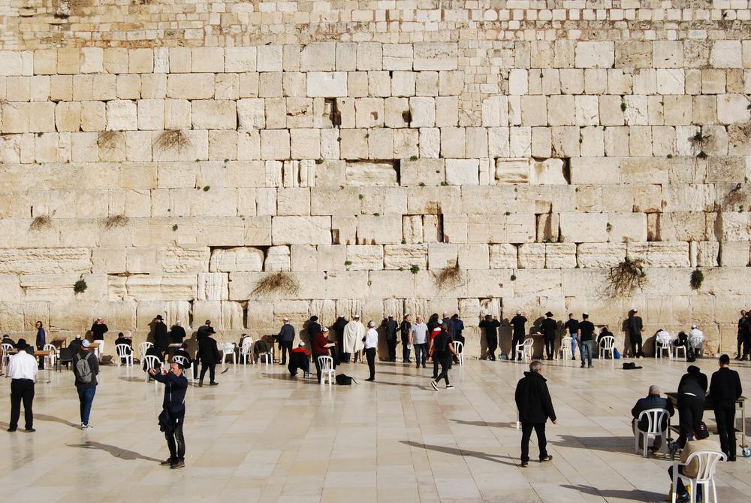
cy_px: 252
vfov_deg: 28.1
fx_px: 1002
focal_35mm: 48
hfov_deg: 41.1
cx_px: 376
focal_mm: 32
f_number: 10
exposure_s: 1/400
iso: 100
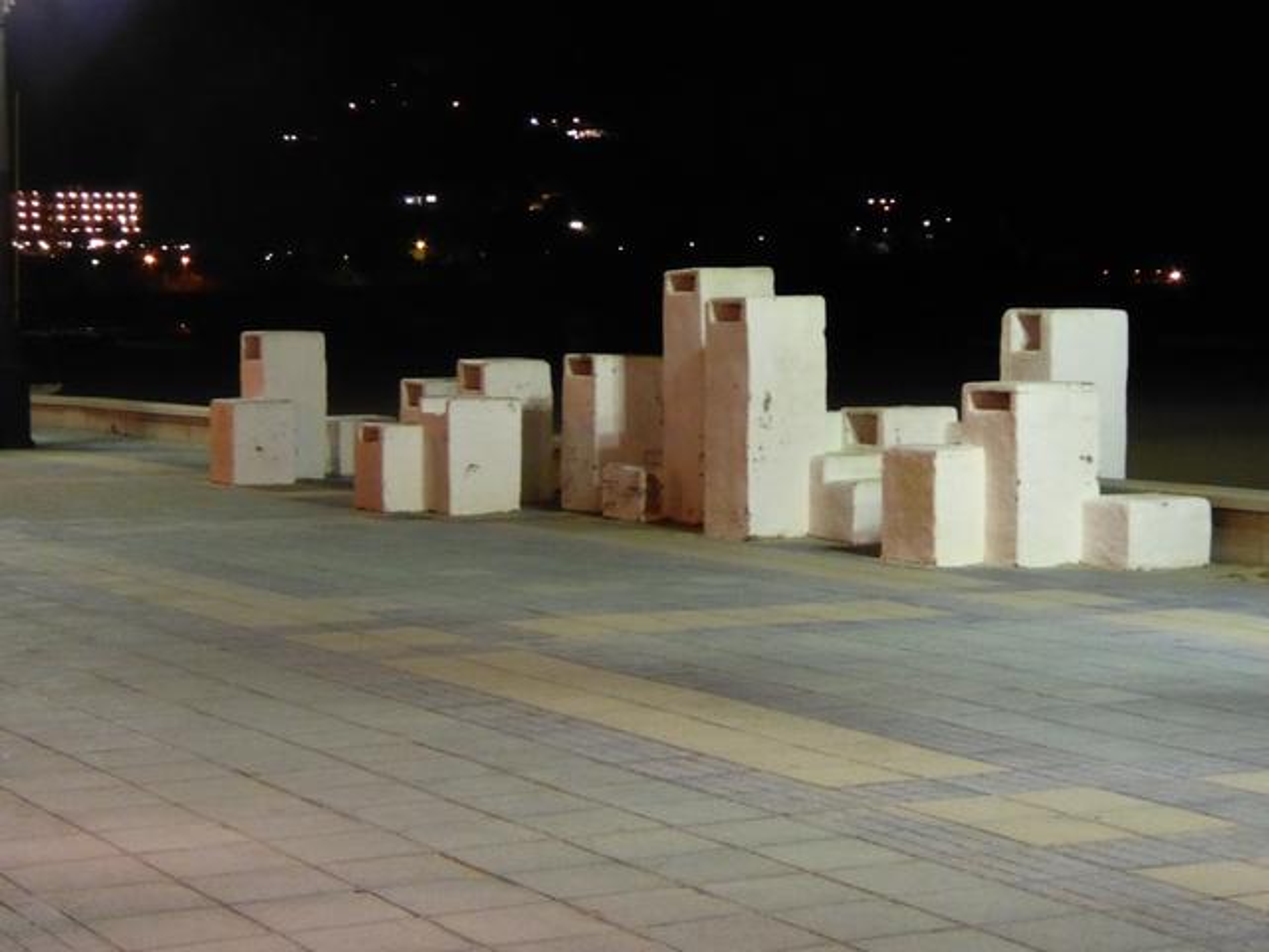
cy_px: 476
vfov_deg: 19.6
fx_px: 2749
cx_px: 634
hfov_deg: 26.0
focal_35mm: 75
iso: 1000
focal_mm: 12.5
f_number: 4.5
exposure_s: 1/4
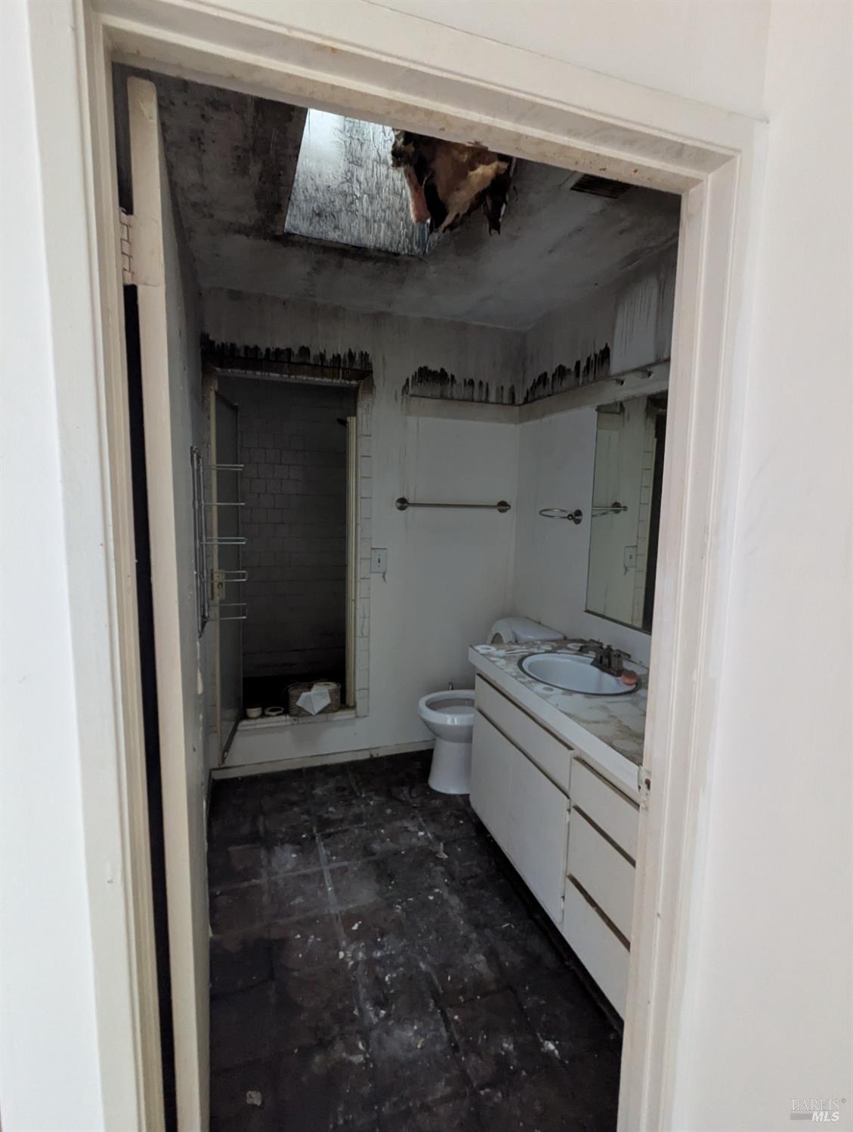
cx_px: 426
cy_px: 566
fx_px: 524
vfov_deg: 94.4
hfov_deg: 78.3
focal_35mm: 16
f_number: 2.2
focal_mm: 2.35
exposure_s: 1/24
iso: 665
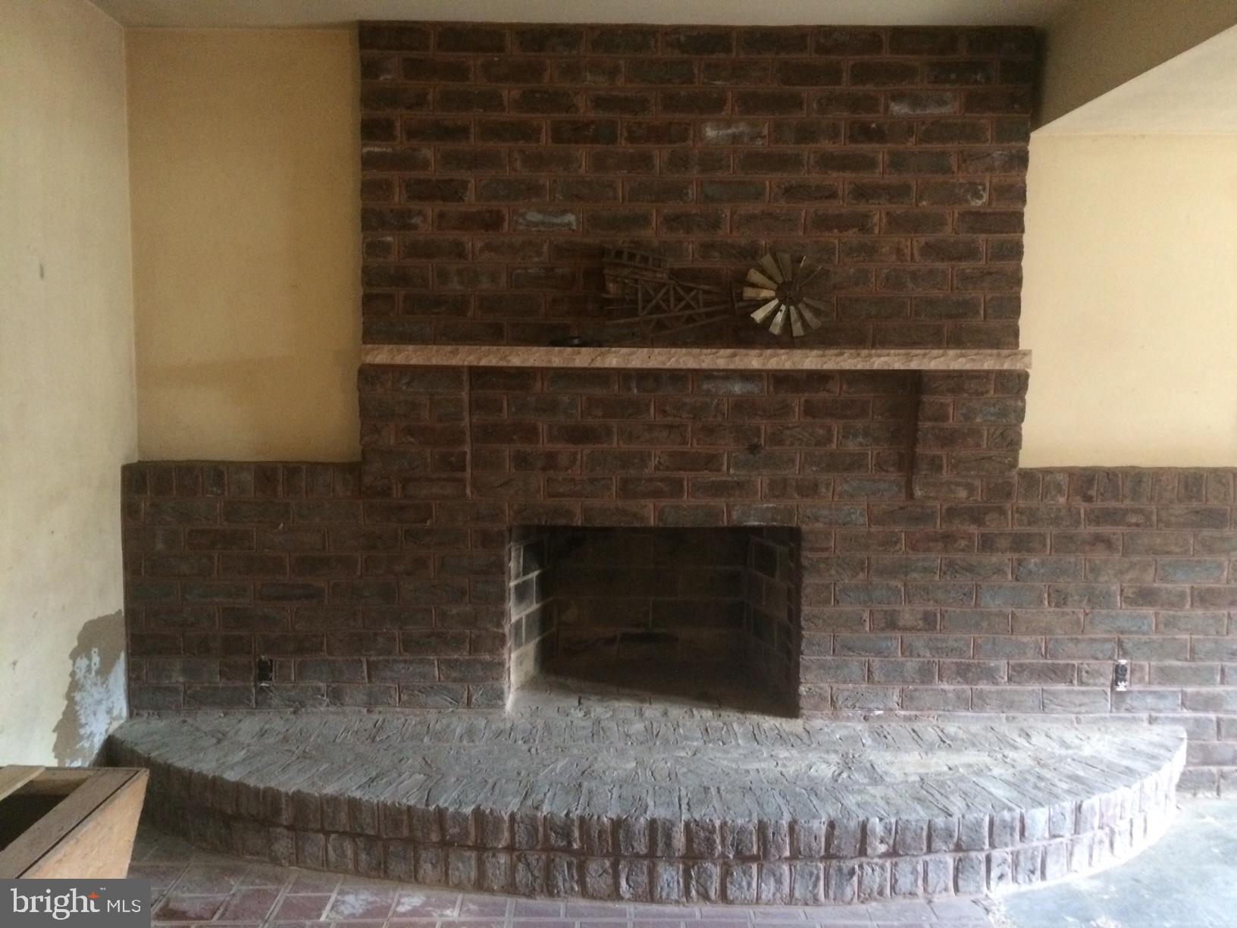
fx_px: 1036
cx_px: 618
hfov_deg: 61.7
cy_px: 464
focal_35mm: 29
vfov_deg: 48.2
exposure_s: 1/15
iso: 320
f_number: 2.2
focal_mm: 4.15
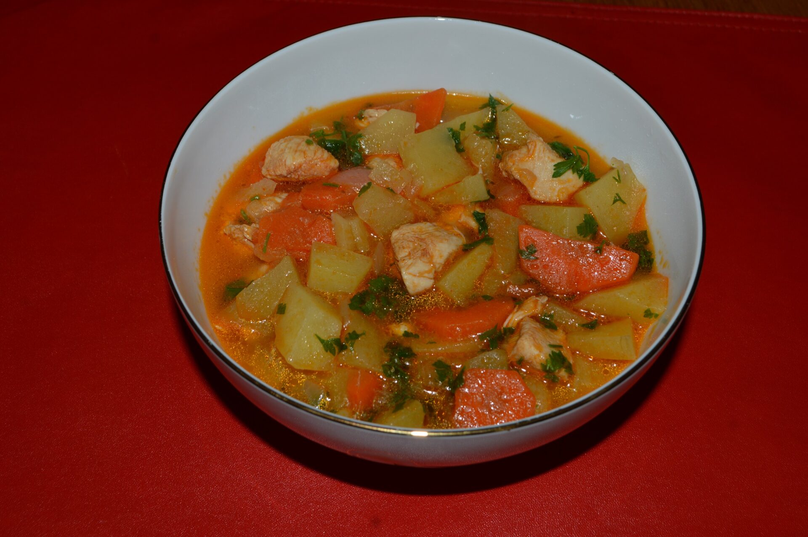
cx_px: 404
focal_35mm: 45
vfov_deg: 29.8
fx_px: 1009
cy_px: 268
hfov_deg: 43.6
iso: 100
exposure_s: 1/60
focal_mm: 30
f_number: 8
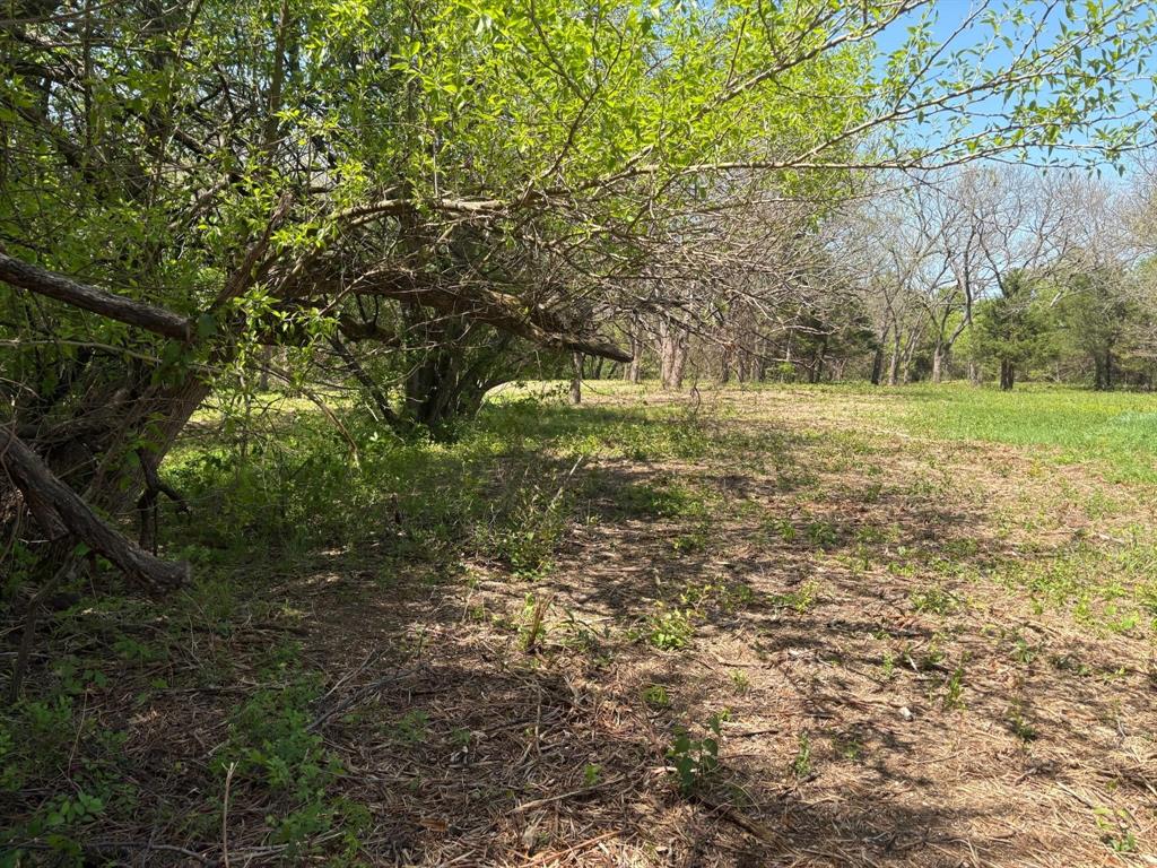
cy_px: 434
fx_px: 869
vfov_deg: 53.1
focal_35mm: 26
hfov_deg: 67.3
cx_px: 578
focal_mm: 5.96
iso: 50
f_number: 1.6
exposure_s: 1/1016
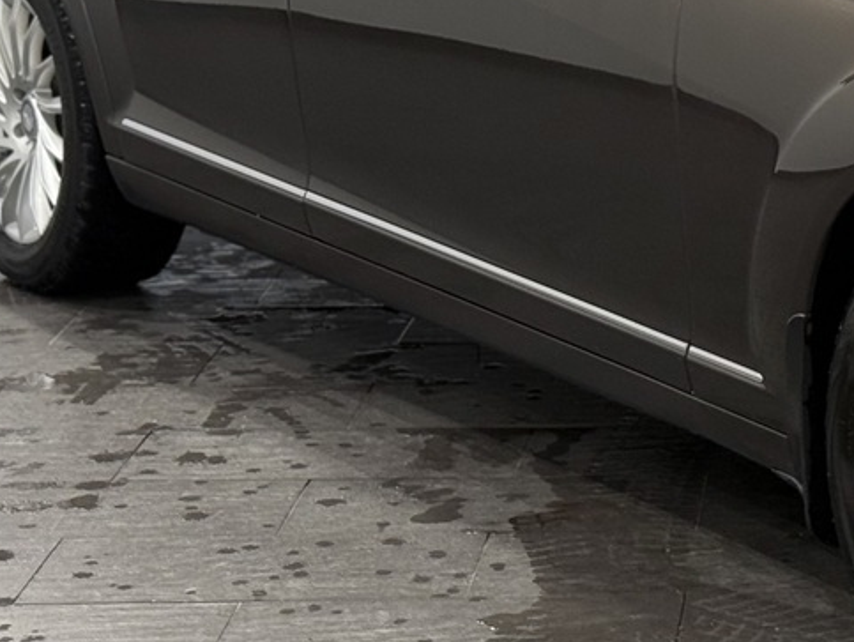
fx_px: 3531
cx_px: 1105
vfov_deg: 10.3
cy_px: 83
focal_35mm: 143
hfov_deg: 13.3
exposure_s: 1/100
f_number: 1.78
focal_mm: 6.76
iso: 80
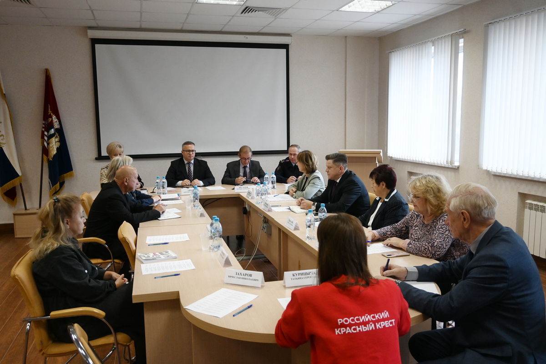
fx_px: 478
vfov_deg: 41.7
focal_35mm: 32
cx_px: 273
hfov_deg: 59.5
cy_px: 182
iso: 1000
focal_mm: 21
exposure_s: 1/125
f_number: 4
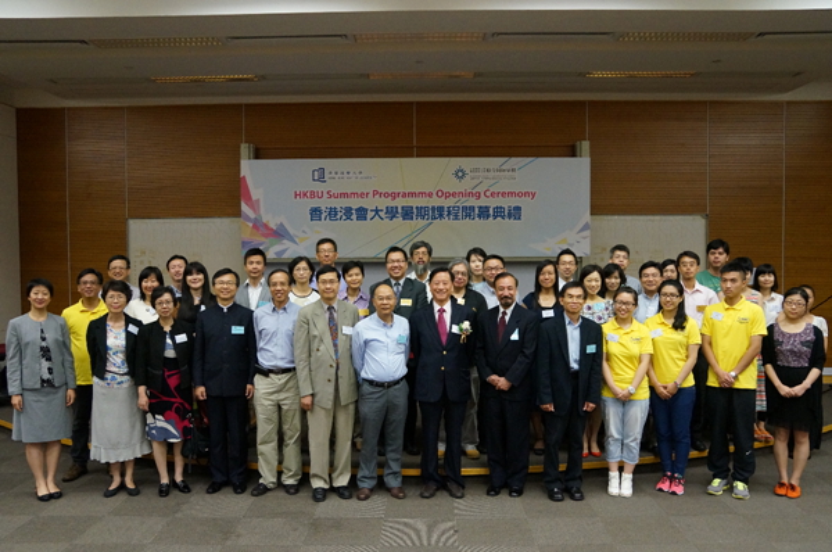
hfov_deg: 59.6
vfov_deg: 41.6
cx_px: 416
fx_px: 727
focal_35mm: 32
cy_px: 276
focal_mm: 21
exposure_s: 1/160
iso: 3200
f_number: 4
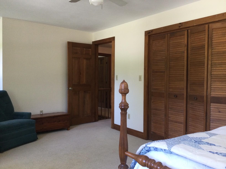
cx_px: 113
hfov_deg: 58.4
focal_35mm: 31
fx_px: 202
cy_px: 84
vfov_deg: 45.4
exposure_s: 1/30
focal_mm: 3.3
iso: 100
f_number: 2.4
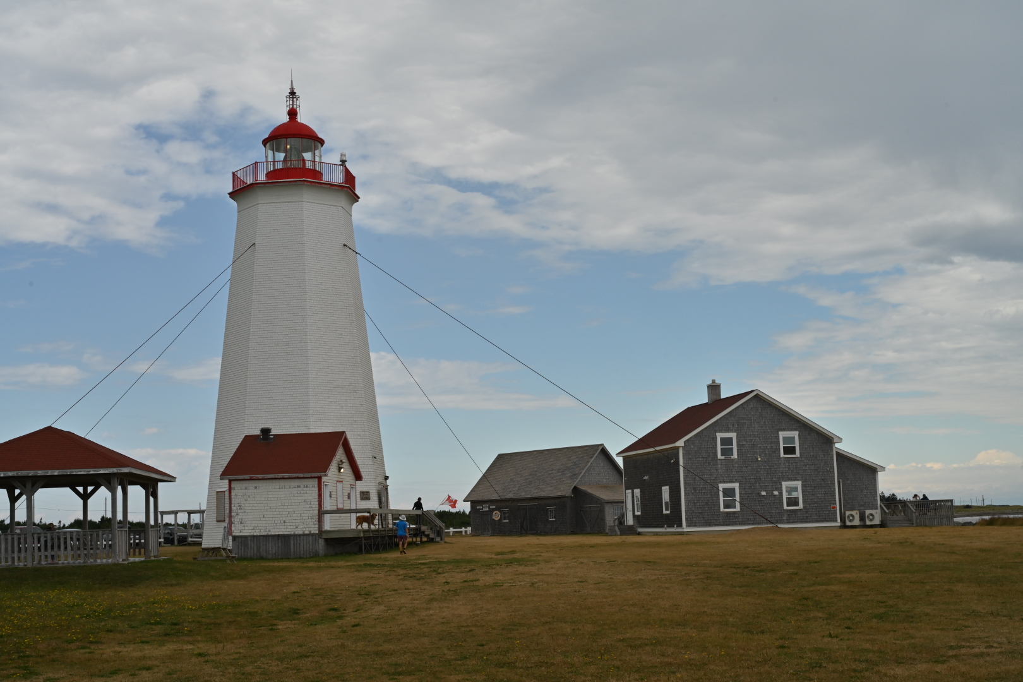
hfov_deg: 42.7
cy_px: 341
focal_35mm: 46
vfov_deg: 29.2
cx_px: 512
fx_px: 1307
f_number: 14
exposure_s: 1/400
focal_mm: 46
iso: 200
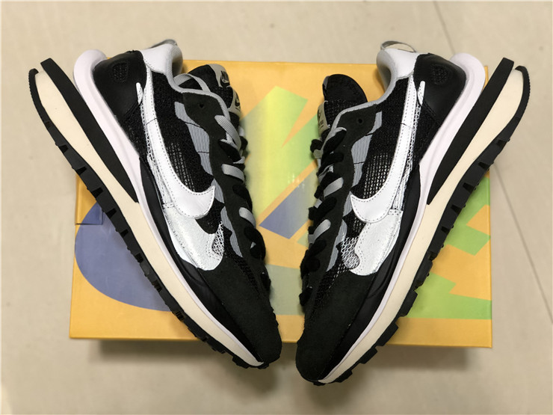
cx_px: 276
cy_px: 208
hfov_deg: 36.8
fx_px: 831
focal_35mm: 52
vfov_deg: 28.0
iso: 160
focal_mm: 6
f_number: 2.4
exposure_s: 1/33
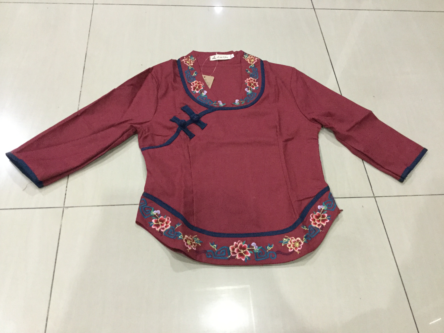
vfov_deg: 45.4
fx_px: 398
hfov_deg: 58.4
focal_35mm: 31
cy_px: 166
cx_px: 222
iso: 640
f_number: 2.4
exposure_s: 1/17
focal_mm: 3.3
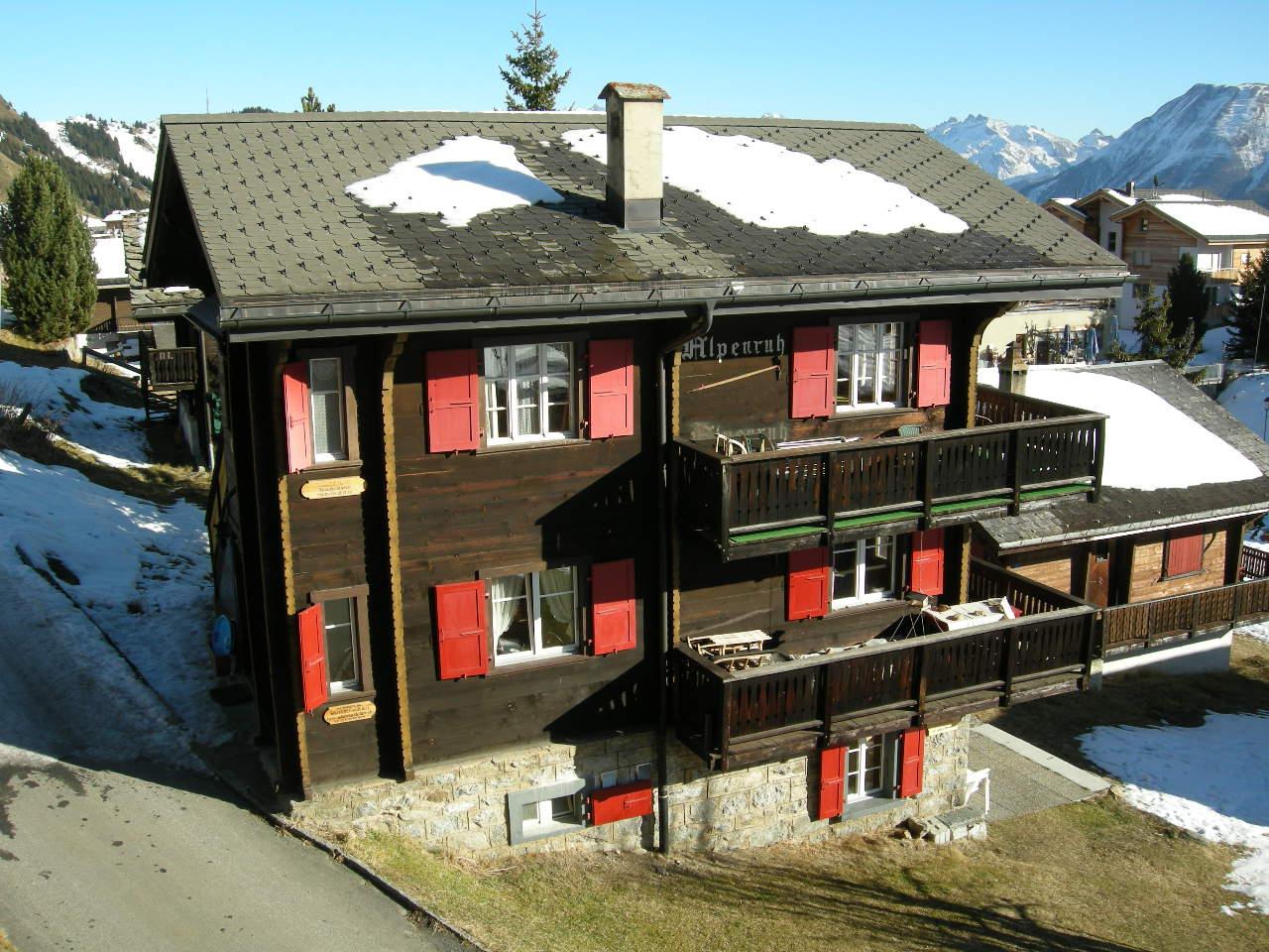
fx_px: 1320
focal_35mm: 36
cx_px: 634
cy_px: 476
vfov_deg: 39.7
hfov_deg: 51.4
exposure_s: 1/225
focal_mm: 7.5
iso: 64
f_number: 4.8
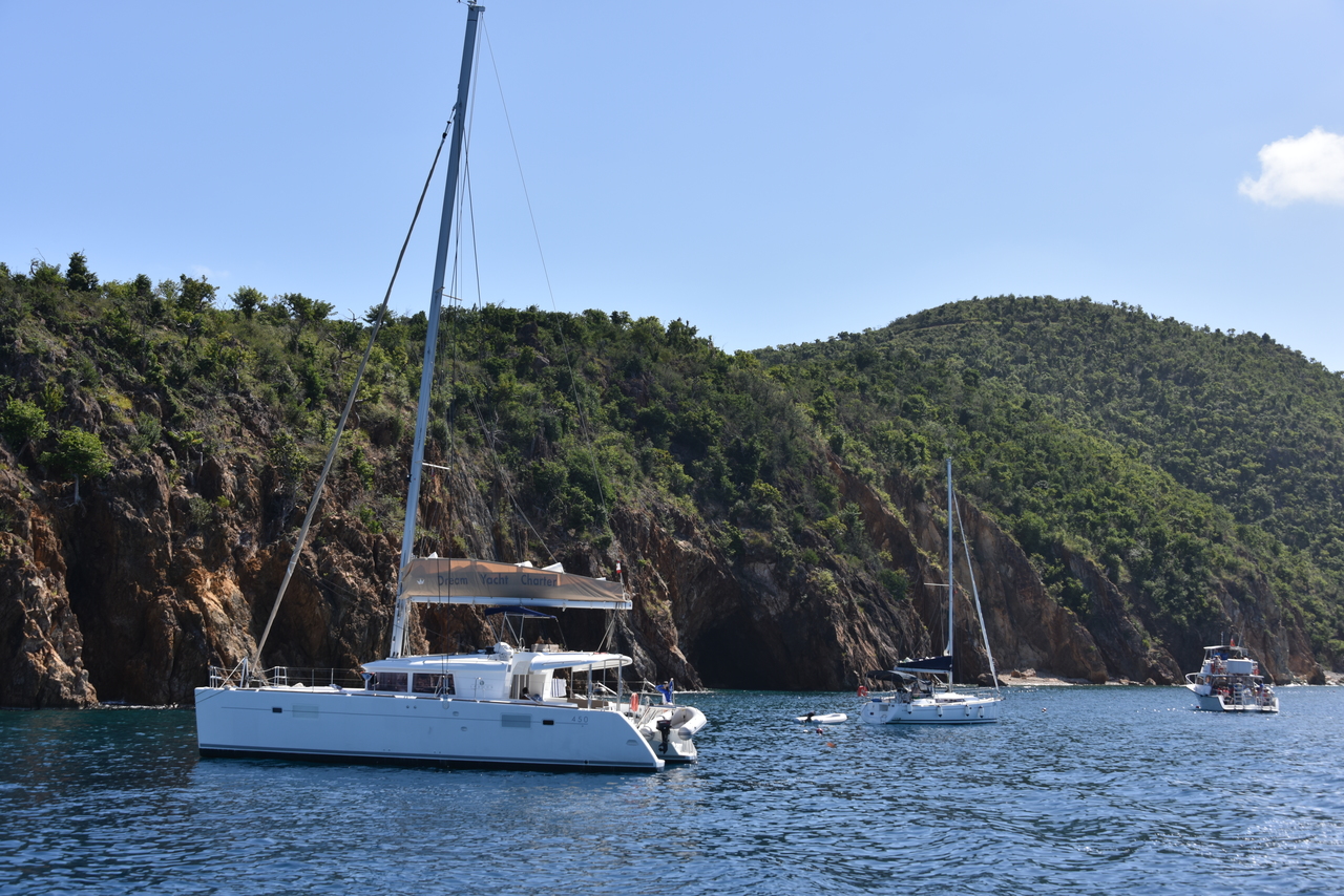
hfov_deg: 35.6
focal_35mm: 56
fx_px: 2091
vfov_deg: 24.2
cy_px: 448
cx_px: 672
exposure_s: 1/320
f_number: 9
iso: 100
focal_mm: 56
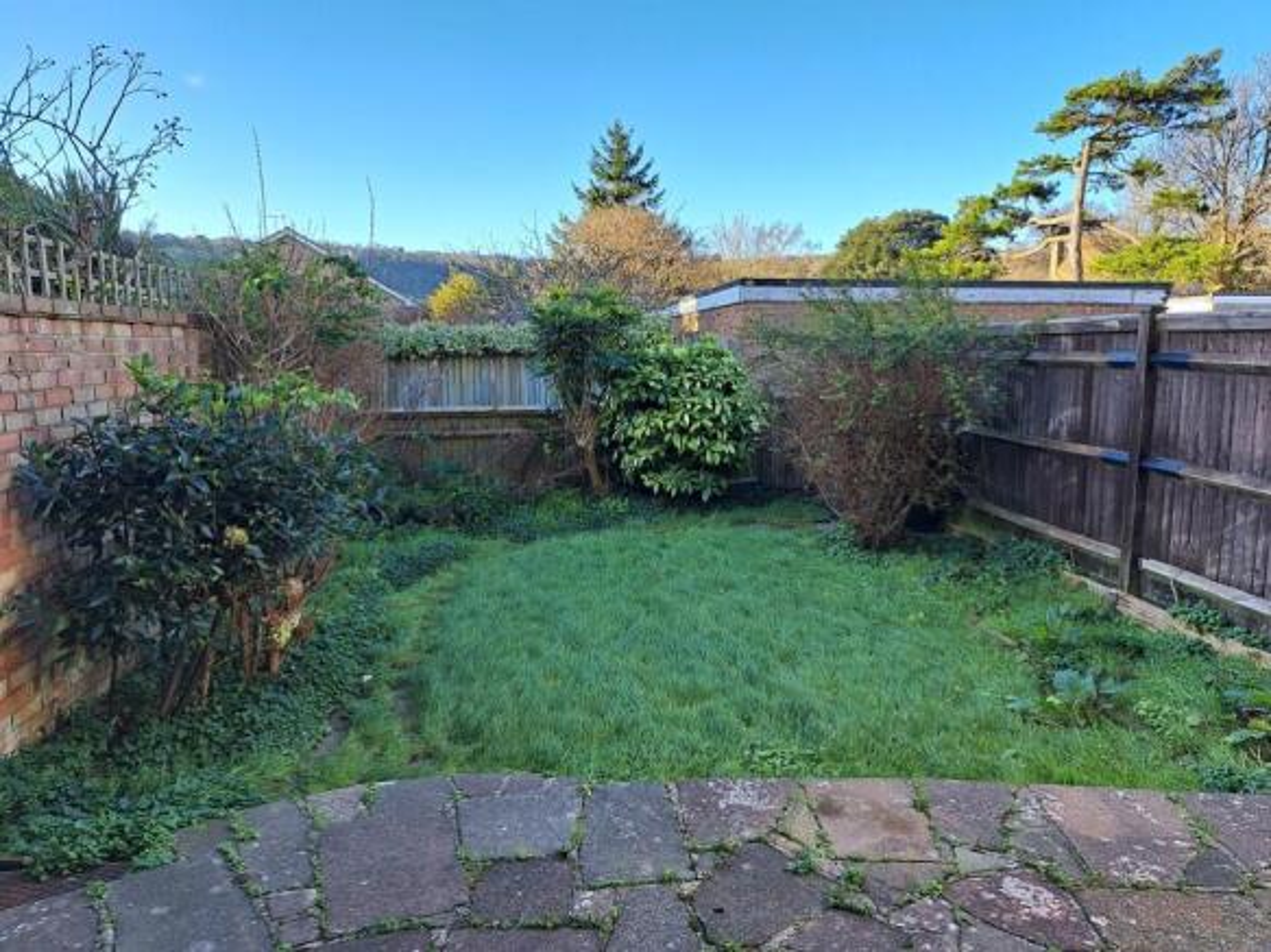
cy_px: 476
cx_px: 636
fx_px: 881
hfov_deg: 71.6
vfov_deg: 56.8
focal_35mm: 24
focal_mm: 5.23
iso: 50
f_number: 1.8
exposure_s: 1/148
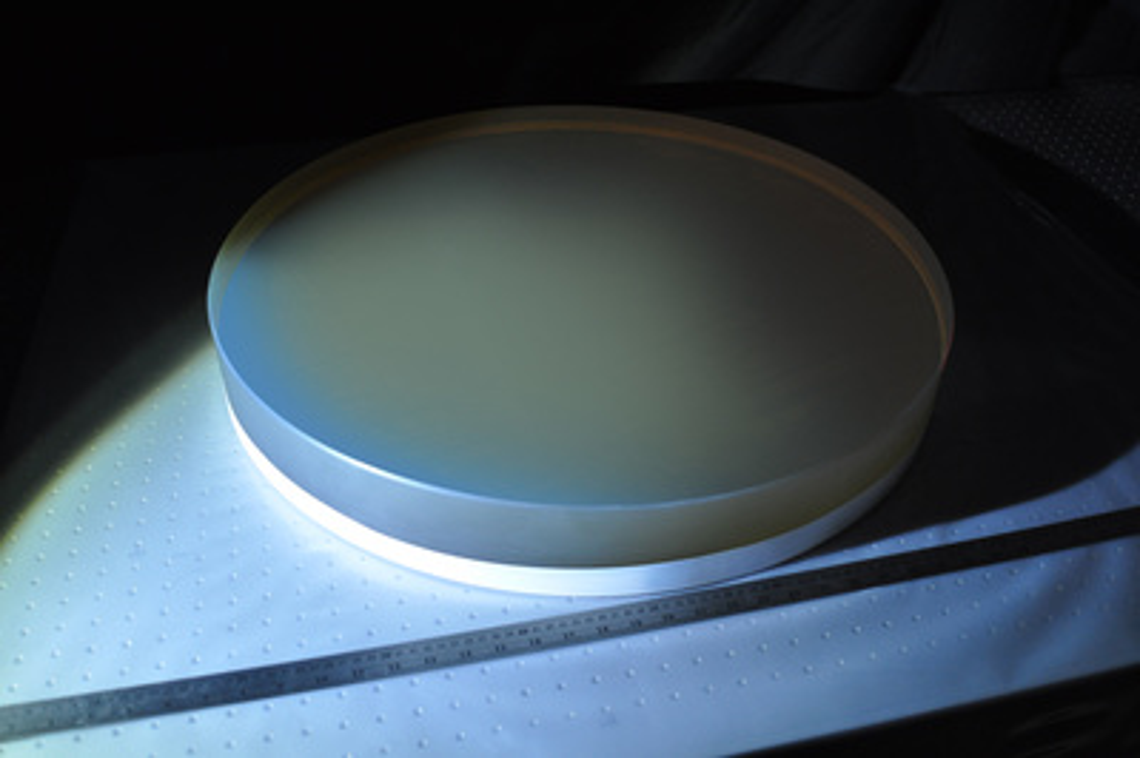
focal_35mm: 33
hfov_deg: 57.3
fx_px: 1044
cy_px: 379
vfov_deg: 39.9
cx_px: 570
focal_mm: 22
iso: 1250
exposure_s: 1/30
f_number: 3.8
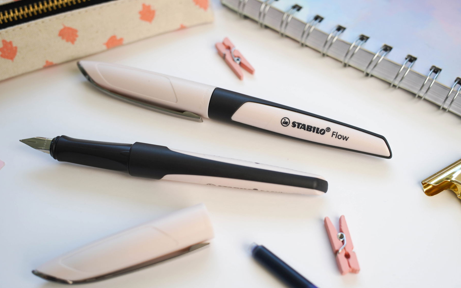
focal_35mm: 38
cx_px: 219
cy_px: 150
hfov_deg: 51.5
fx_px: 477
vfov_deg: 33.6
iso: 160
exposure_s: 1/100
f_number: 4
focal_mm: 35
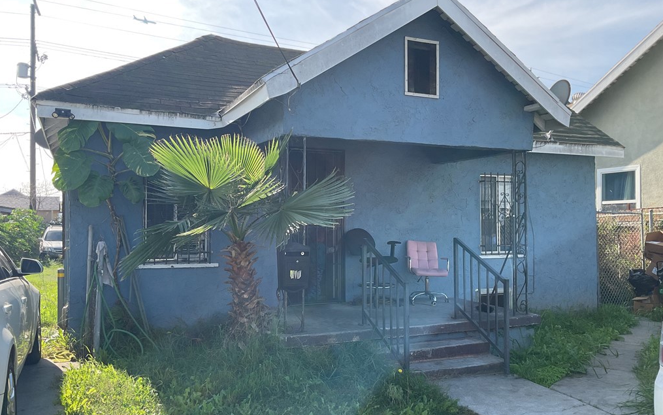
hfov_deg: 61.2
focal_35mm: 31
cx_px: 332
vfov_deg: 40.6
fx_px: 560
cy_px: 224
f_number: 1.8
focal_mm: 3
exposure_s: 1/666
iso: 16
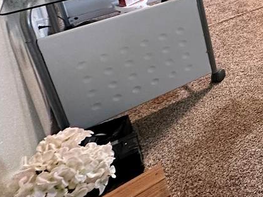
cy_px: -62
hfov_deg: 29.0
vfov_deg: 27.7
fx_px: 327
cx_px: 387
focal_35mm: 43
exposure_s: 1/60
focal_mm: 2.22
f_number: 2.2
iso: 640
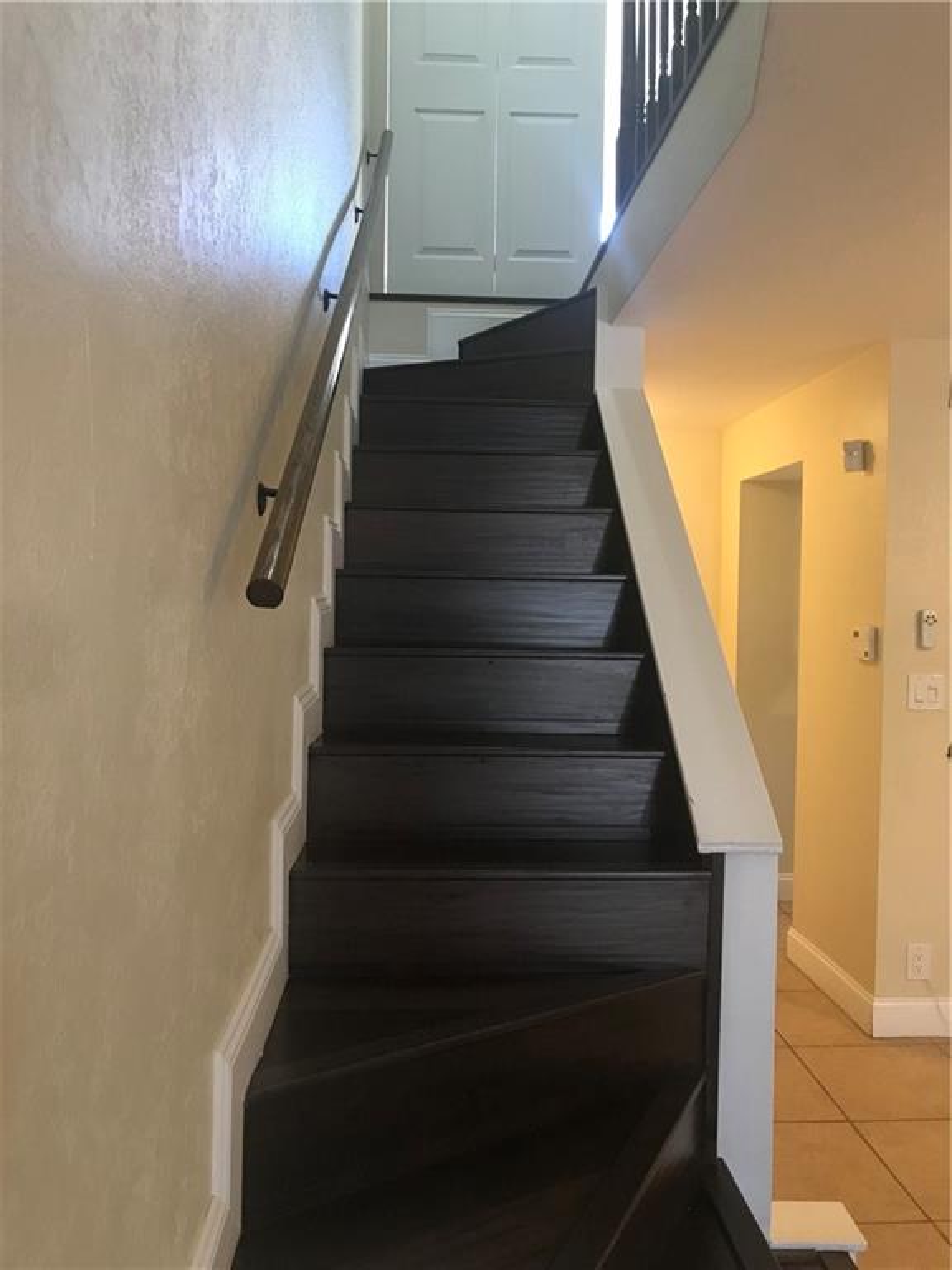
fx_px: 1027
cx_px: 476
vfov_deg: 63.4
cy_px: 635
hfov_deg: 49.7
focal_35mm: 28
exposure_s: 1/15
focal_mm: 3.99
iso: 50
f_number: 1.8
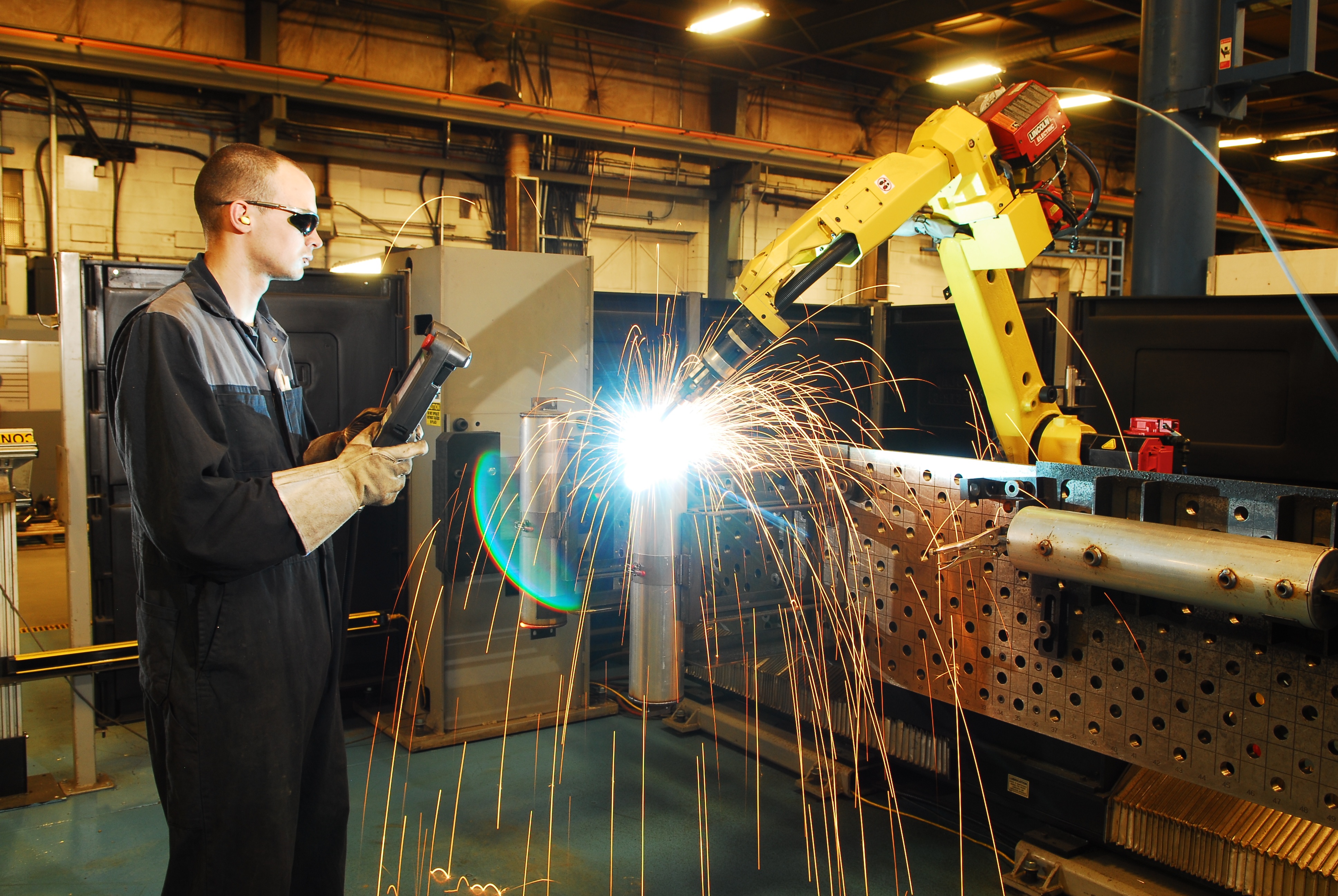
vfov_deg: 43.7
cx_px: 669
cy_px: 448
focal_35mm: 30
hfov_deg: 61.9
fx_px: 1116
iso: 200
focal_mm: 20
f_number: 5
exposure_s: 1/4
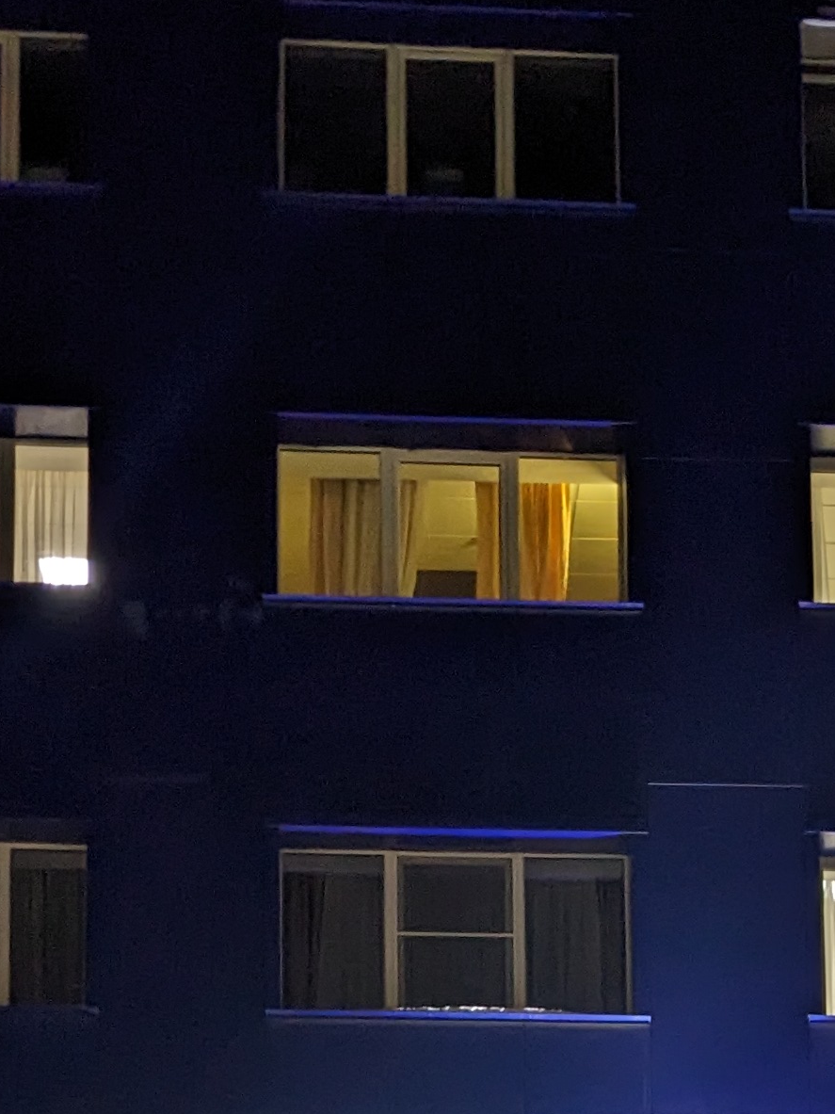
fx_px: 2959
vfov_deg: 19.8
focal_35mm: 92
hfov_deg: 15.9
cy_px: 1411
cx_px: 704
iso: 150
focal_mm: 4.38
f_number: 1.73
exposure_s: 1/25
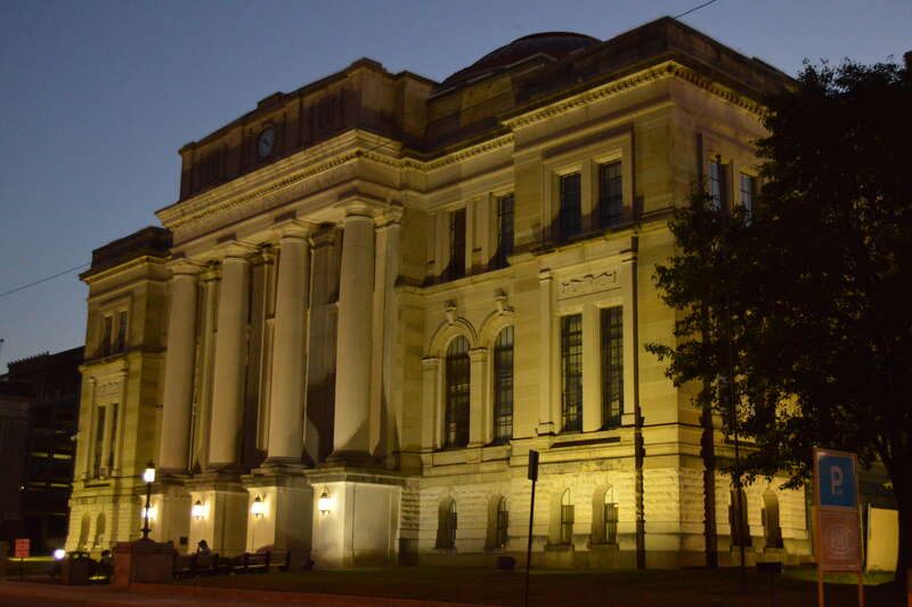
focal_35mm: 45
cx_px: 456
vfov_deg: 29.8
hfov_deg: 43.6
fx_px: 1139
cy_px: 304
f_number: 4.2
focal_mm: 30
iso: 2500
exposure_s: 1/60
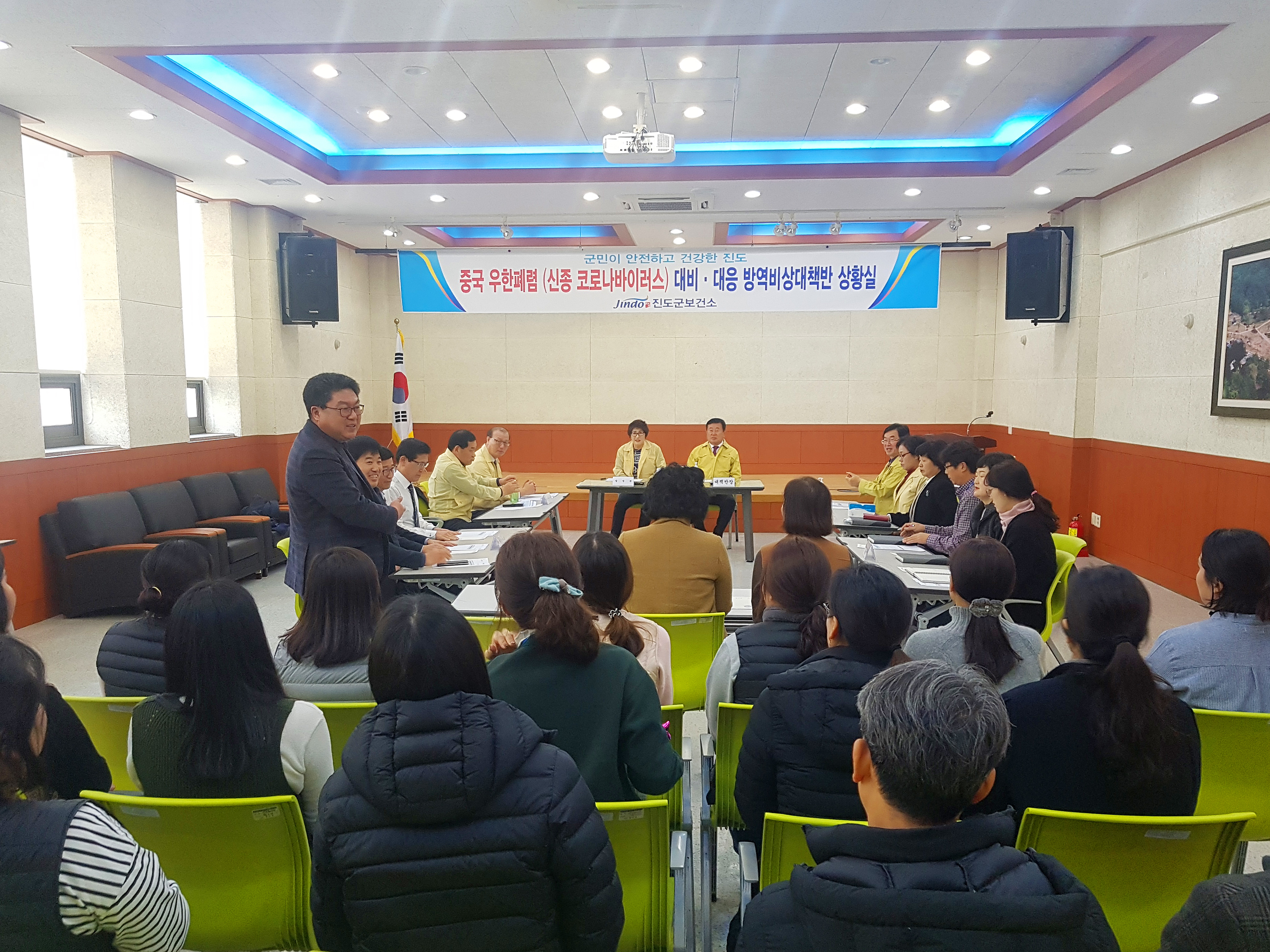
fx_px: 954
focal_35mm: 26
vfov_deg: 53.1
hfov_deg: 67.3
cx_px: 635
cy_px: 476
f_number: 1.7
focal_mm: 4.2
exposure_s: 1/40
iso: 160
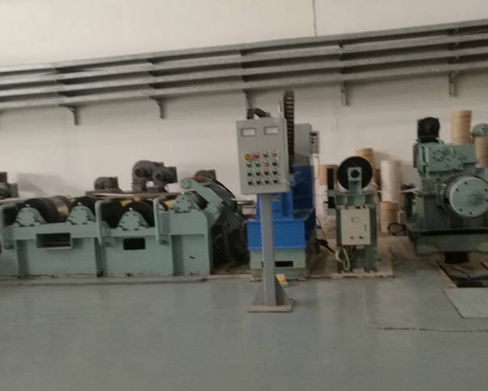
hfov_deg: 51.5
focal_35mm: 35
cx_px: 265
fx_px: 506
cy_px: 213
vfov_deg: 42.2
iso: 400
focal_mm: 4.04
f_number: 2
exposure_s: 1/25
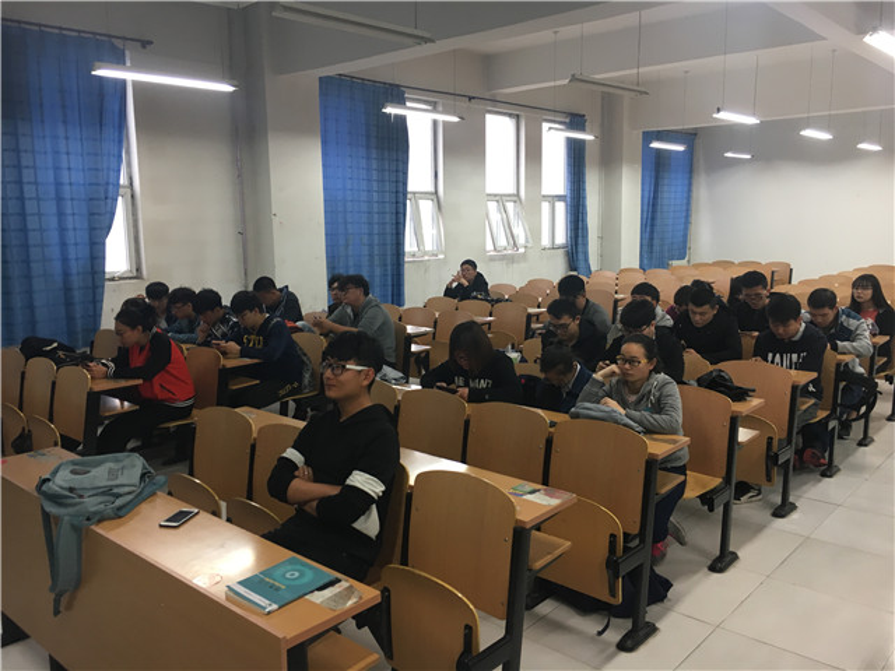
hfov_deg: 61.7
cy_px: 336
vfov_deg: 48.2
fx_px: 750
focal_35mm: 29
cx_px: 448
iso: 80
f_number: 2.2
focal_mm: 4.15
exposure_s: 1/33
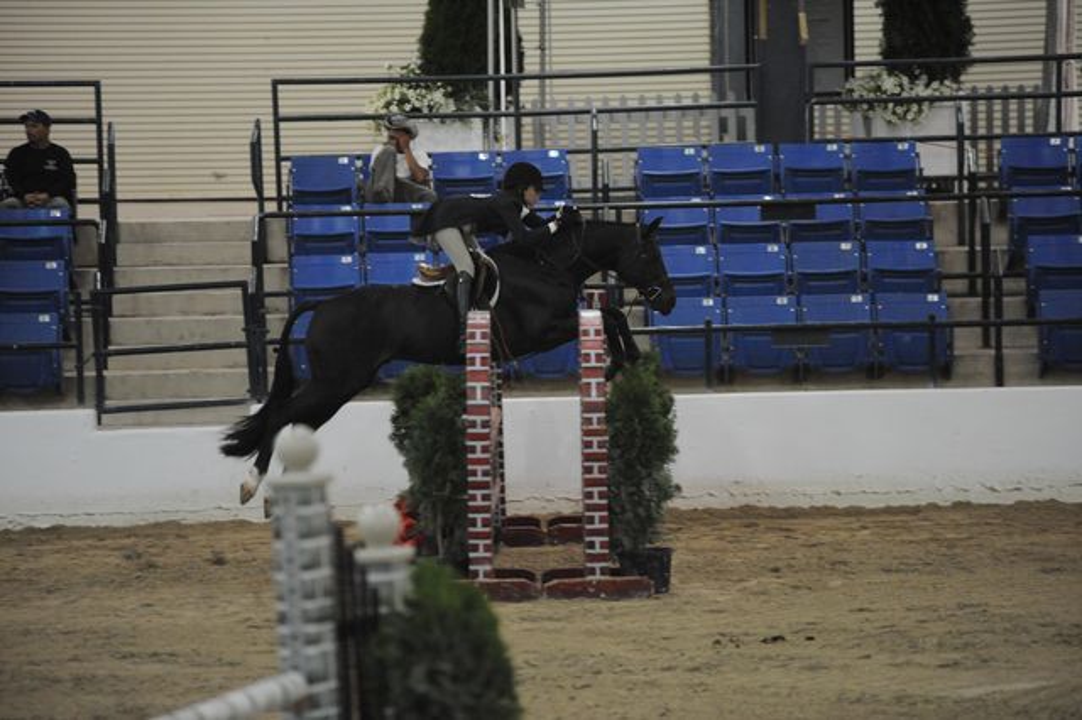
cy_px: 360
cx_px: 541
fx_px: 6008
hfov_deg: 10.3
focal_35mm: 200
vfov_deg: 6.9
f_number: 2.8
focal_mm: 200
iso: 6400
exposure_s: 1/400
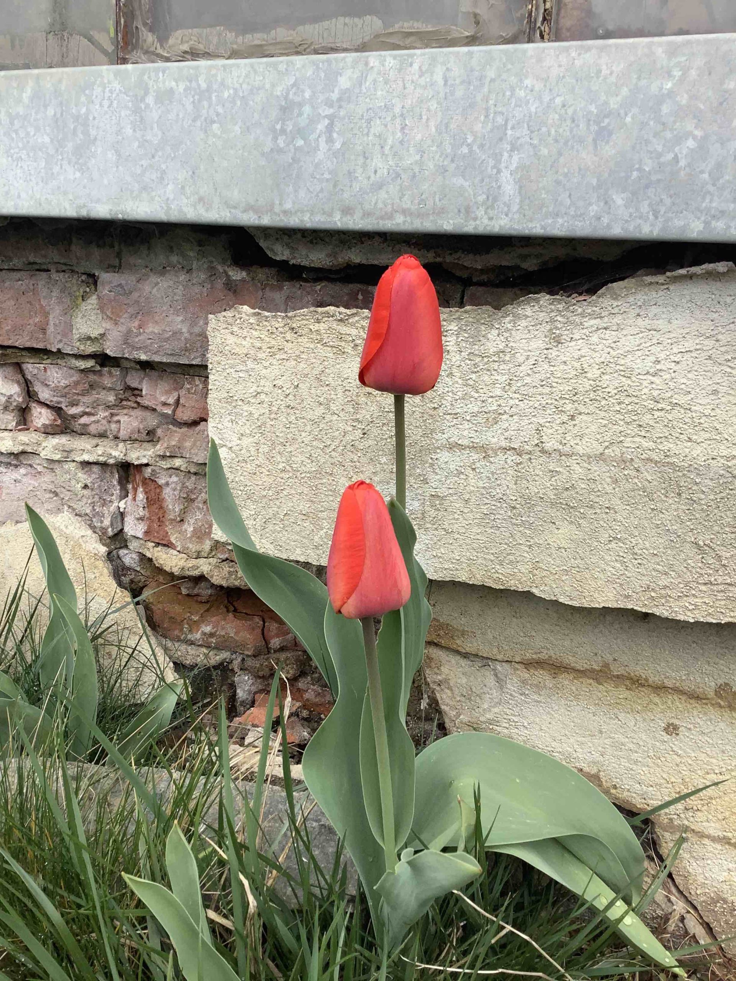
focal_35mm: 31
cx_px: 368
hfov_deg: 45.4
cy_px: 490
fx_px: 879
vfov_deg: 58.4
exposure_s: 1/372
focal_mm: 3.3
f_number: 2.4
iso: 25
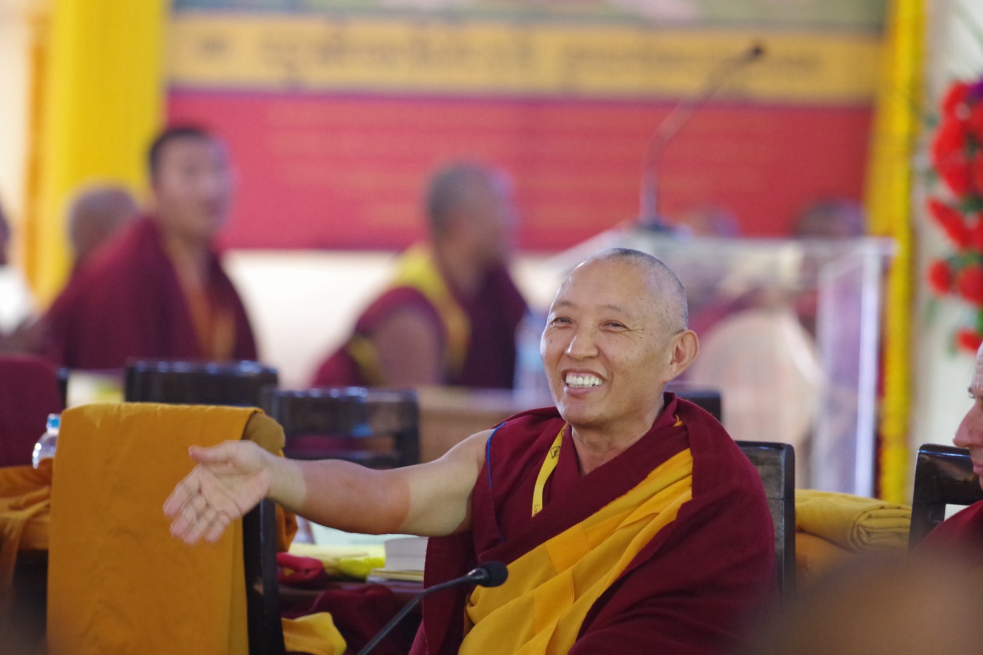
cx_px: 492
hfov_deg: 4.5
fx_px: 12532
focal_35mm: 459
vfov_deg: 3.0
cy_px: 328
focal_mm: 300
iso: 3200
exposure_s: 1/80
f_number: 4
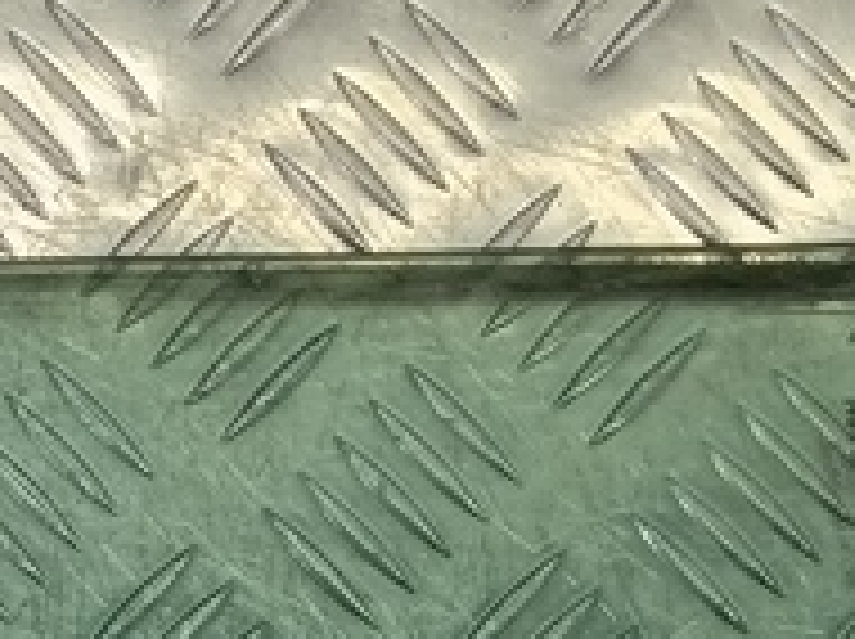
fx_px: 3059
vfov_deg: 11.5
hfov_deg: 14.6
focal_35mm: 124
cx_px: -504
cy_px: 896
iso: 130
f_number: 1.6
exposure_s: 1/100
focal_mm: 4.11
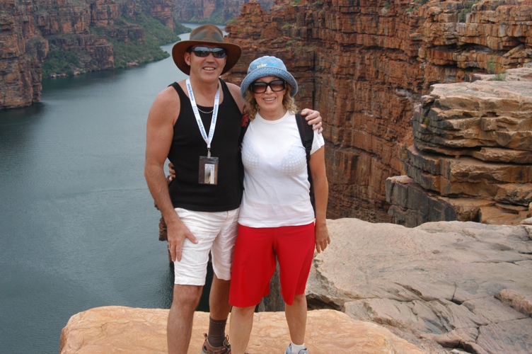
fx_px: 775
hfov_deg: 37.9
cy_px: 177
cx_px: 266
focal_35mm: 52
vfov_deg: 25.7
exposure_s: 1/640
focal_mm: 35
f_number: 7.1
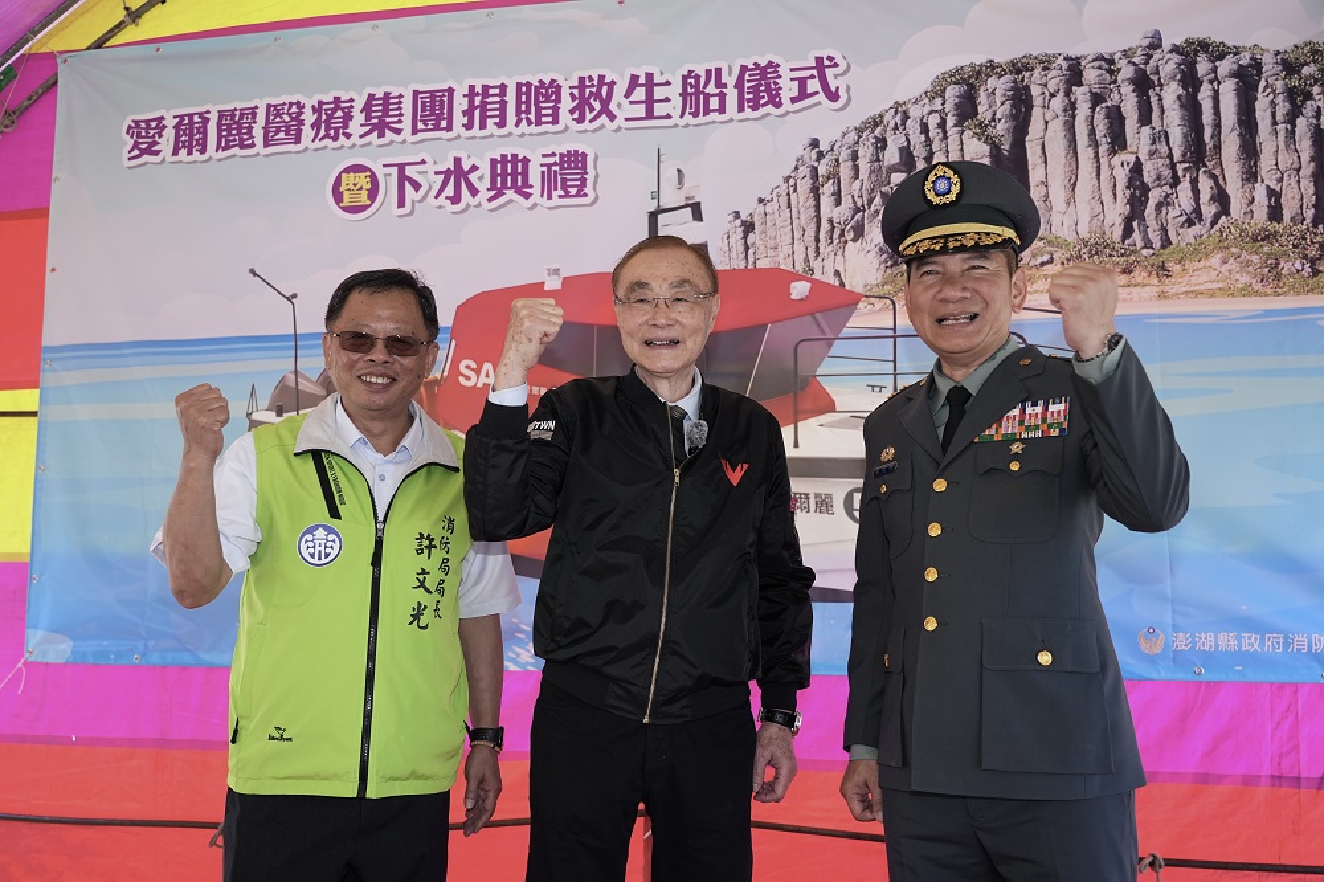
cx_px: 662
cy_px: 441
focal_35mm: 33
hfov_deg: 57.2
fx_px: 1213
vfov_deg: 39.9
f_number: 4
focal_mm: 33
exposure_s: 1/400
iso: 250
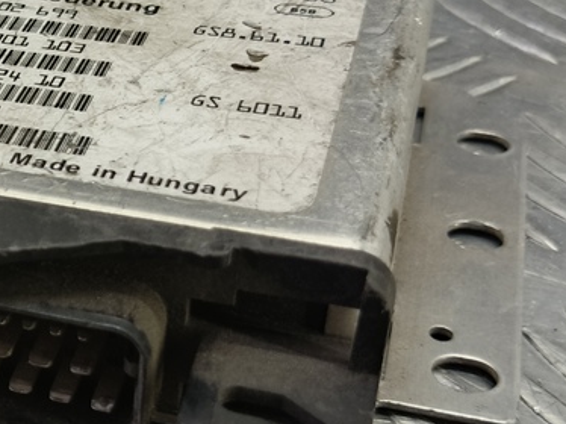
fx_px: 1209
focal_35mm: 74
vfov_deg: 19.8
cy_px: 263
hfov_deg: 24.4
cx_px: -68
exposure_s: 1/33.3
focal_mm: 4.11
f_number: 1.6
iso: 123
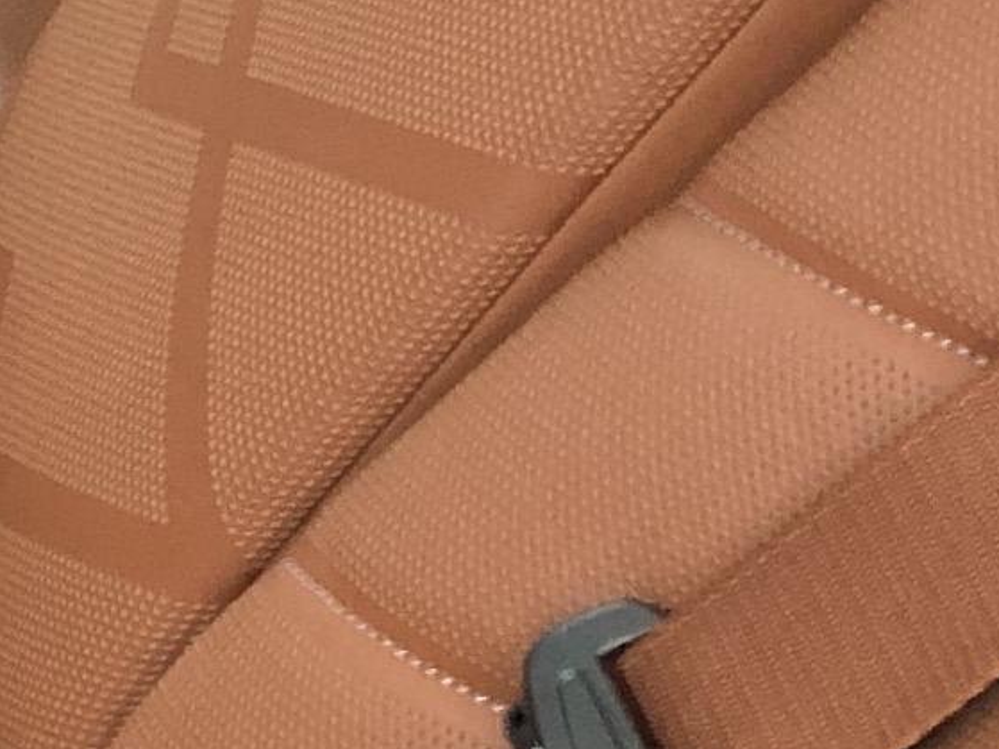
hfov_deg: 8.9
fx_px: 5828
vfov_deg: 7.3
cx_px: -1347
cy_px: 38
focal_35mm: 202
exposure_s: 1/8
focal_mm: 4
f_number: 1.8
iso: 80
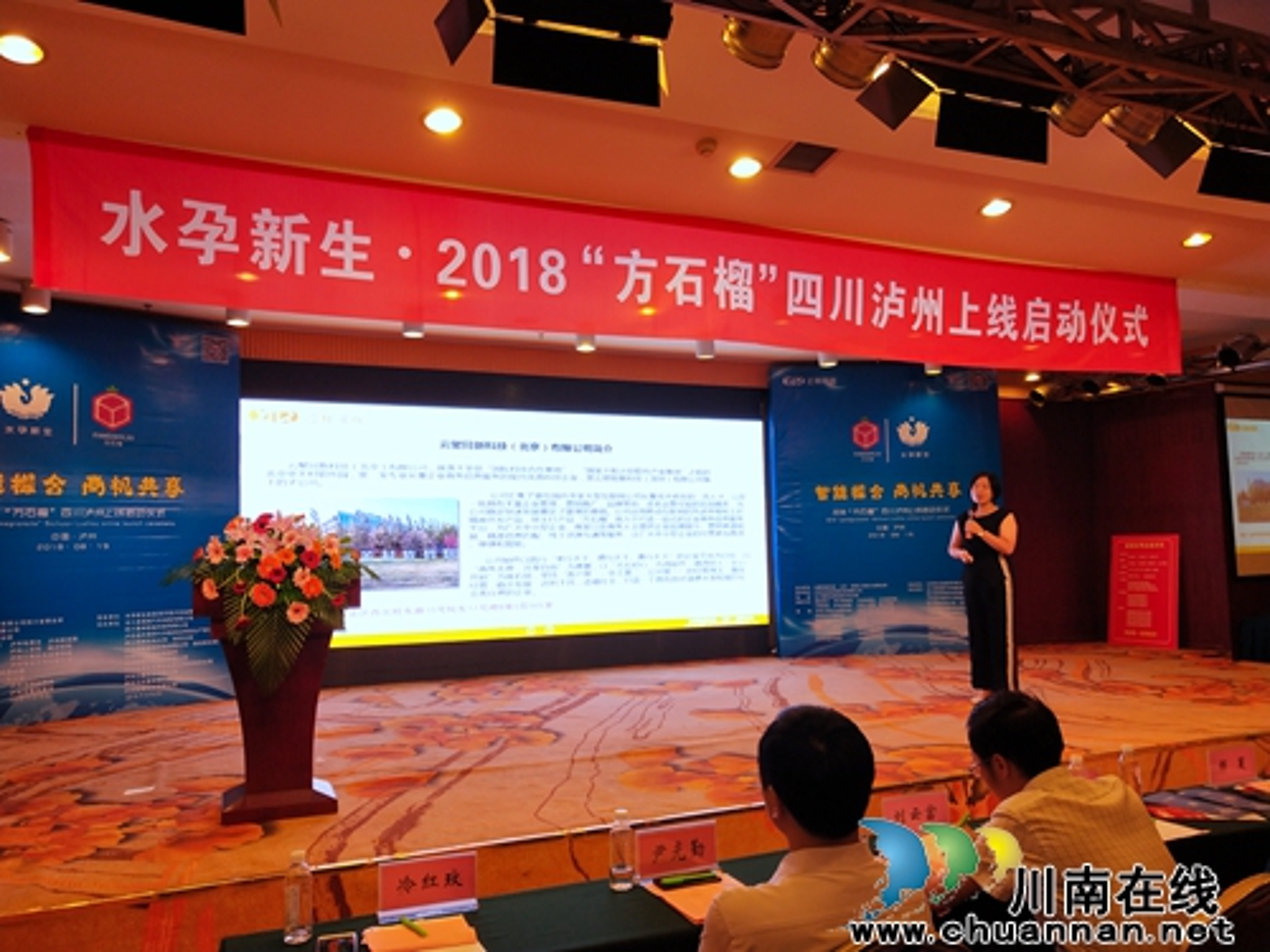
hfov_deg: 60.0
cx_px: 635
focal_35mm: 30
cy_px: 476
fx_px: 1101
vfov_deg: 46.8
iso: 149
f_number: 1.8
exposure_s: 1/100
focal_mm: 3.95
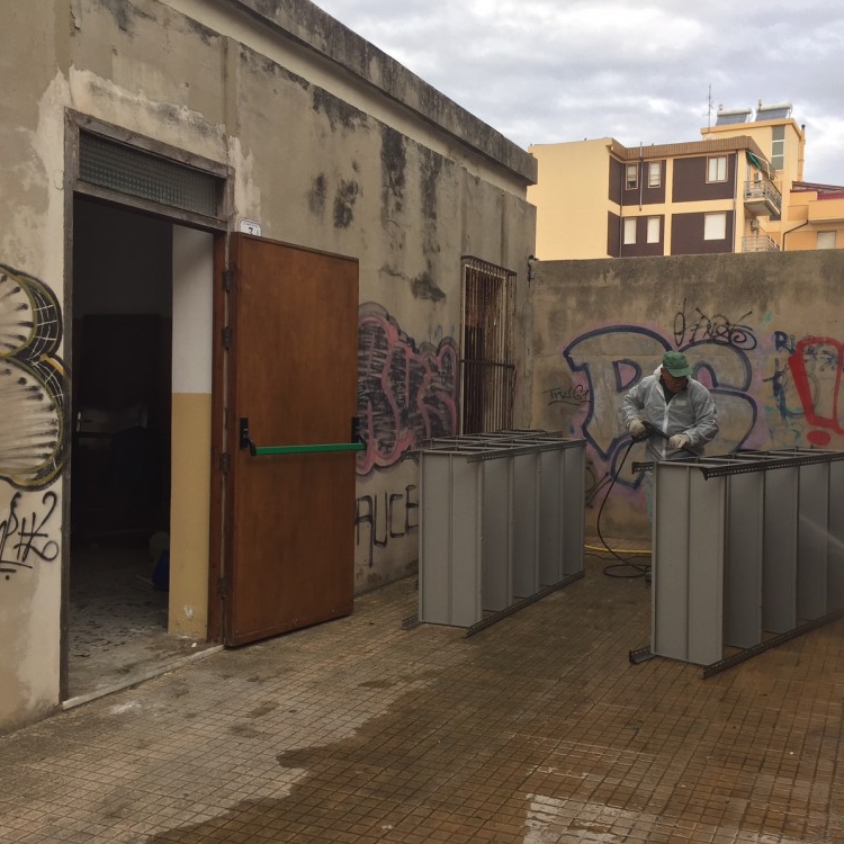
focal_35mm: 35
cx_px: 492
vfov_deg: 47.2
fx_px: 965
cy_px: 430
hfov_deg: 47.0
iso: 32
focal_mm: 4.15
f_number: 2.2
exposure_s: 1/200
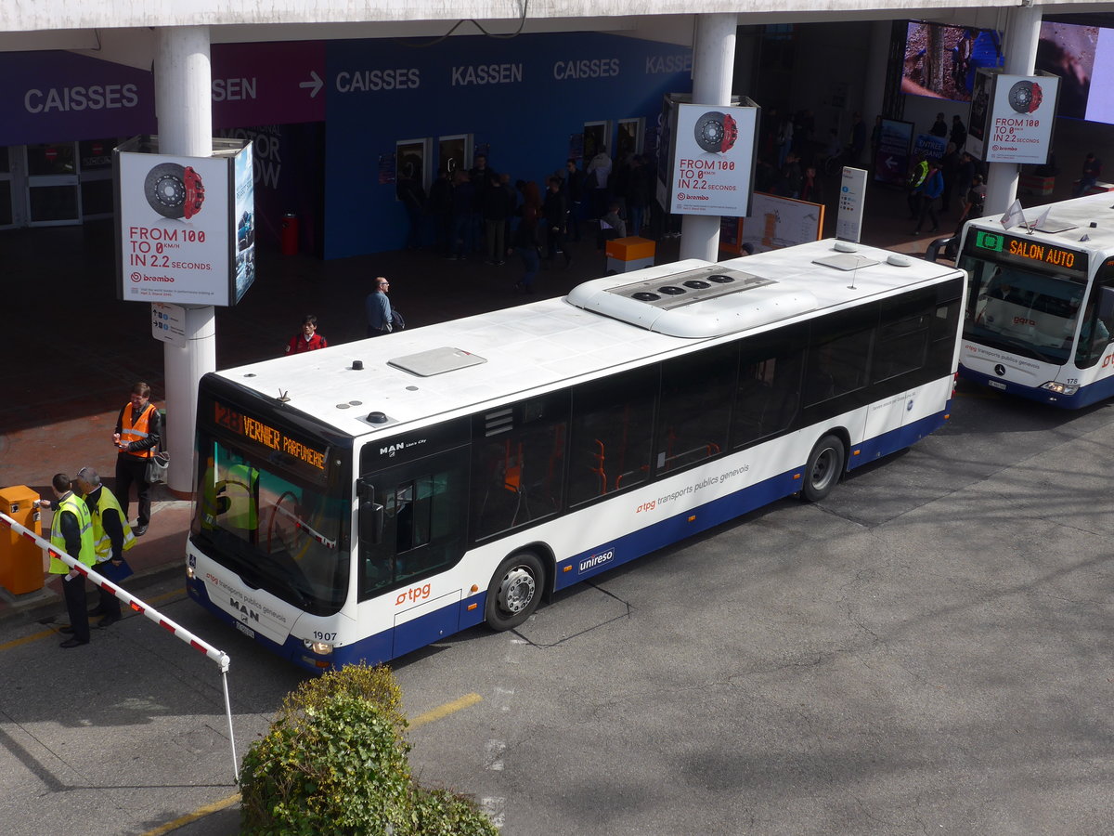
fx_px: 1577
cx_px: 557
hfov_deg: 38.9
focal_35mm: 49
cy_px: 418
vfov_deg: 29.7
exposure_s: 1/1000
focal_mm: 10.1
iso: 80
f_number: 3.2
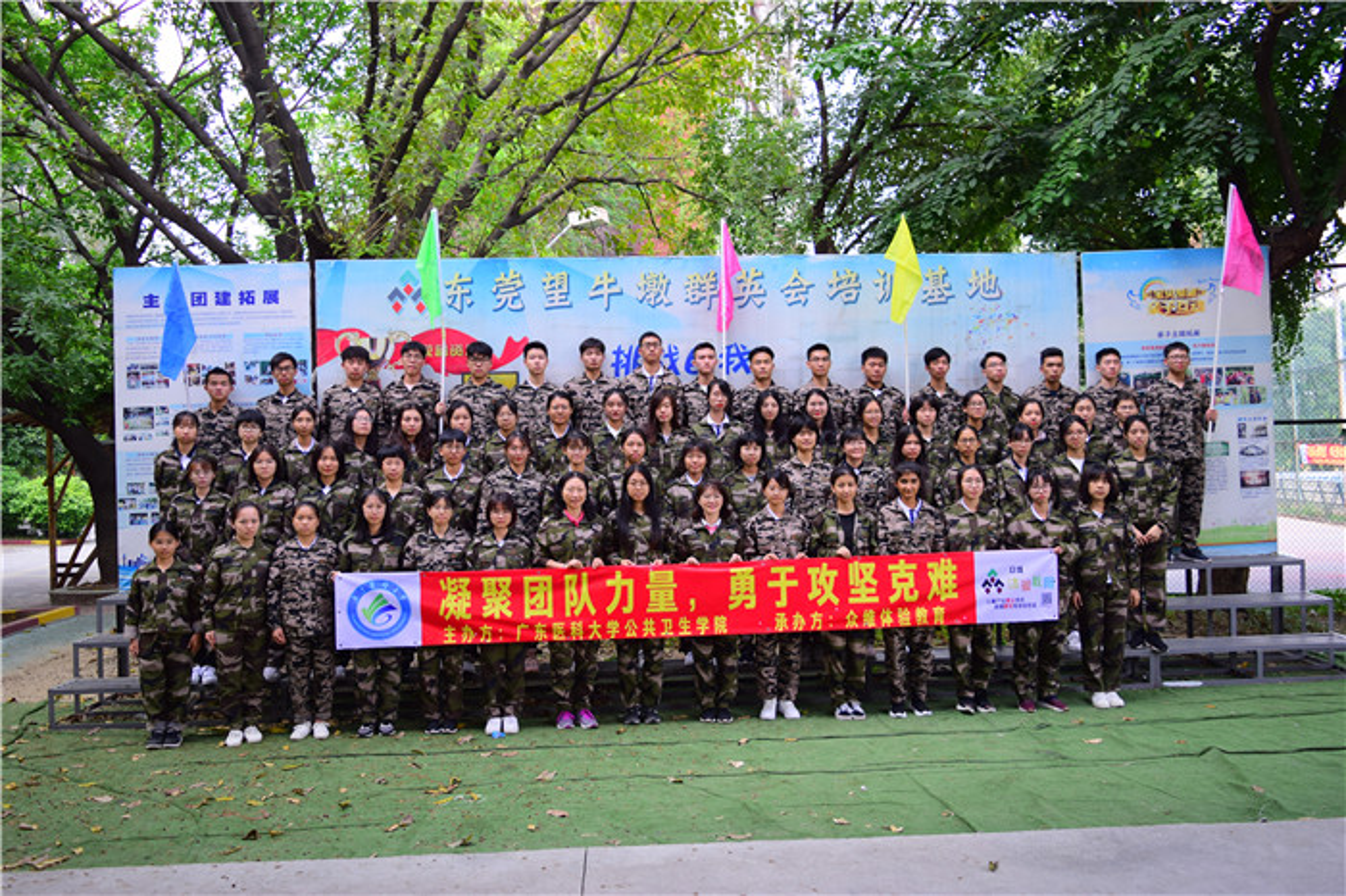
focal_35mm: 30
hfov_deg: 62.0
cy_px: 448
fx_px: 1121
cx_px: 673
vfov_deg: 43.6
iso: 200
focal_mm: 20
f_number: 3.5
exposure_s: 1/200
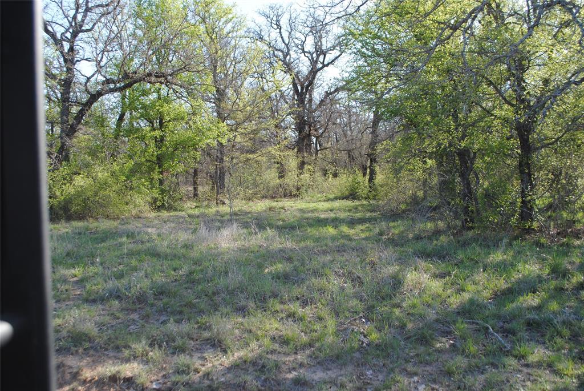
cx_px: 292
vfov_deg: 37.0
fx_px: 585
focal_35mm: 36
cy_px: 196
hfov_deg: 53.1
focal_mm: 24
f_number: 5.6
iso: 100
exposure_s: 1/125
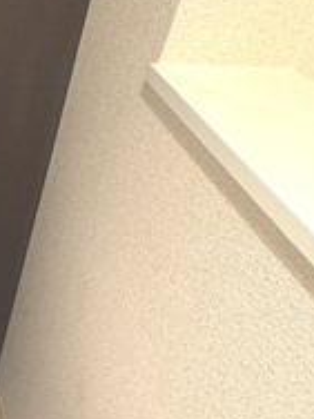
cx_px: -155
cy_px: 321
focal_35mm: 52
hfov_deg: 22.9
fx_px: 629
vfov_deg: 35.9
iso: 200
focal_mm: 2.22
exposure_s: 1/60
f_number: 2.2
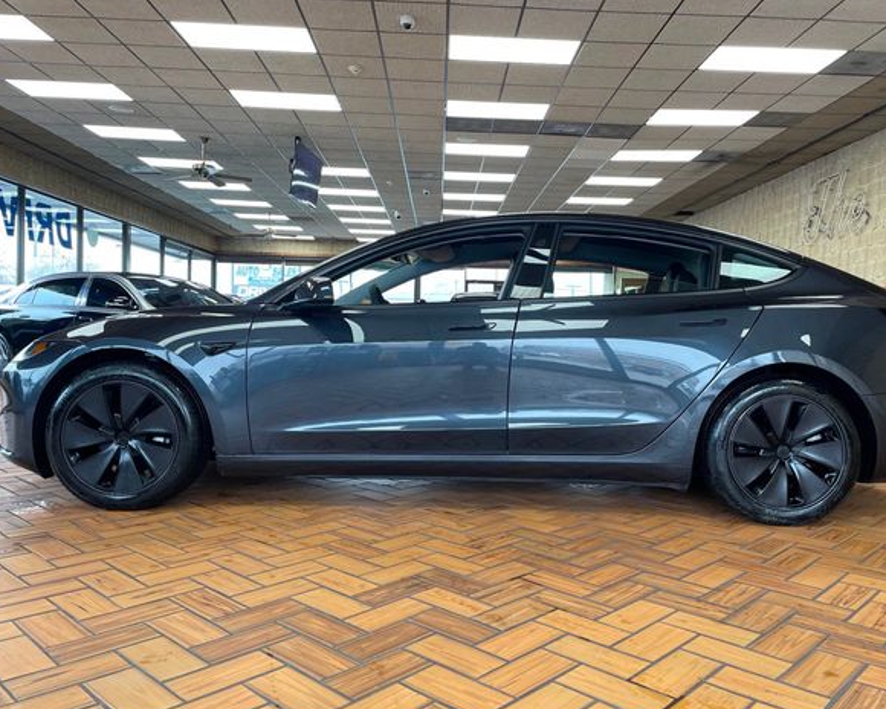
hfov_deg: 62.2
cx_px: 472
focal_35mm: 28
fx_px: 734
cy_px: 354
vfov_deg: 51.5
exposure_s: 1/120
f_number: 1.6
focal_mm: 4.2
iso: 80
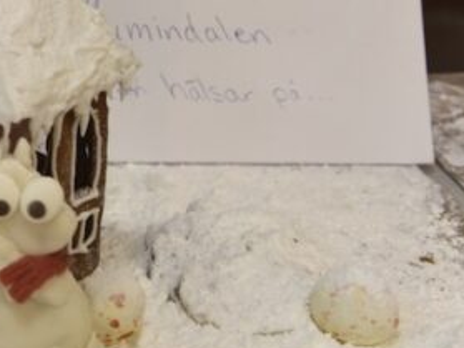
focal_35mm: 127
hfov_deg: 14.6
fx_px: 1702
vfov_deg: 11.4
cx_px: -213
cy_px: -72
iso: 1000
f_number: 5
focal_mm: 36
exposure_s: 1/60
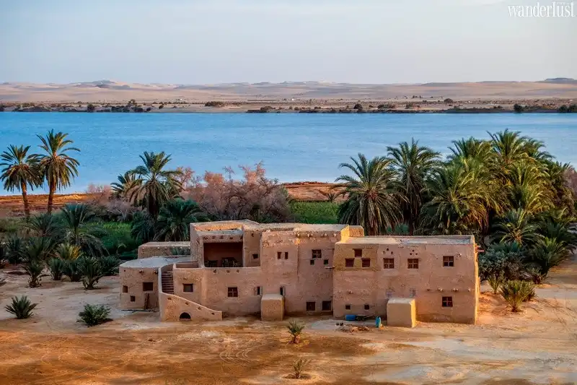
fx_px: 1330
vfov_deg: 16.4
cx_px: 288
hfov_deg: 24.5
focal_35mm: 83
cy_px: 192
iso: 200
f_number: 4.5
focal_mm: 55
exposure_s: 1/140
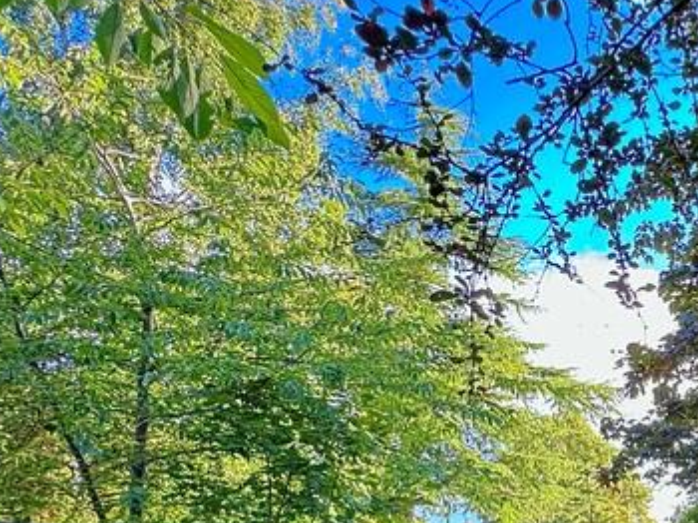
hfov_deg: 38.1
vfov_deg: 31.2
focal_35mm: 41
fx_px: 826
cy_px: 577
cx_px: 768
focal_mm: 2.22
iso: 64
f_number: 2.2
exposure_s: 1/99
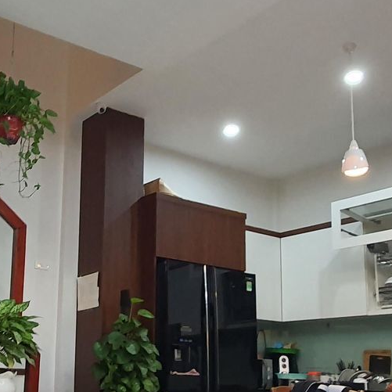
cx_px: 116
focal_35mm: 47
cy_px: 272
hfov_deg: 35.5
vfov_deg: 35.6
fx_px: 602
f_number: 2.2
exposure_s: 1/50
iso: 250
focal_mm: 1.8
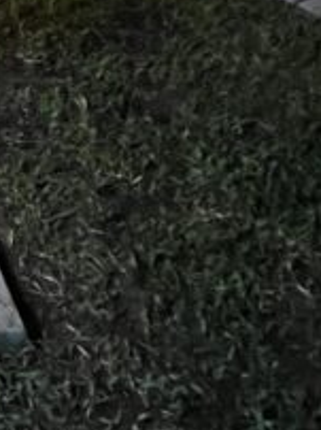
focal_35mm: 66
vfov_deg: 20.0
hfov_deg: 17.1
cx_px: -300
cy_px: -373
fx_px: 818
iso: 1000
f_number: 1.8
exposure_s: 1/30
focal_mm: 1.57
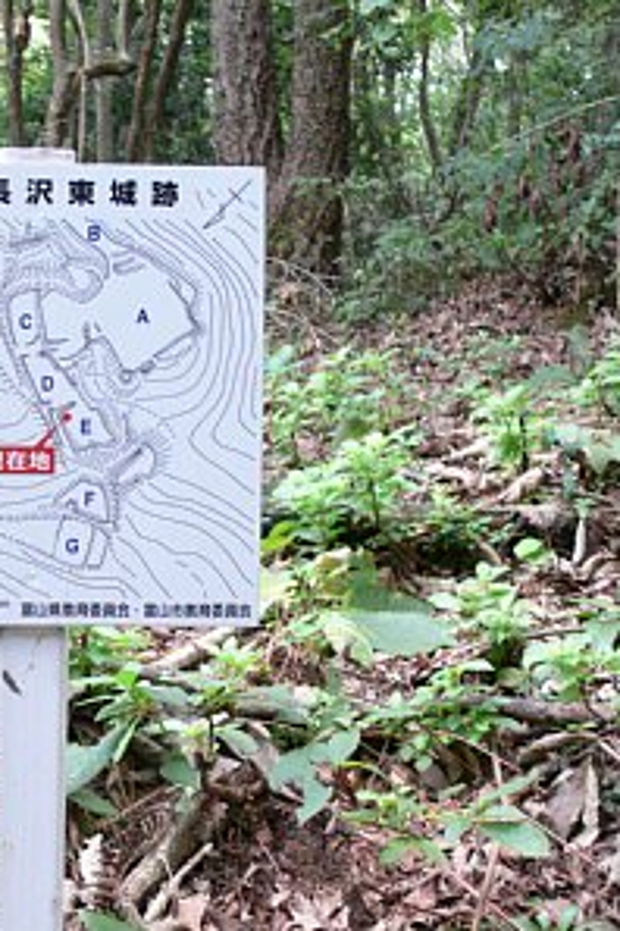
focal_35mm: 49
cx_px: 3
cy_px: 467
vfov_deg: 40.3
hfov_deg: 26.1
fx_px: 1266
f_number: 2.8
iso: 80
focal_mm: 7.4
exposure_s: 1/30
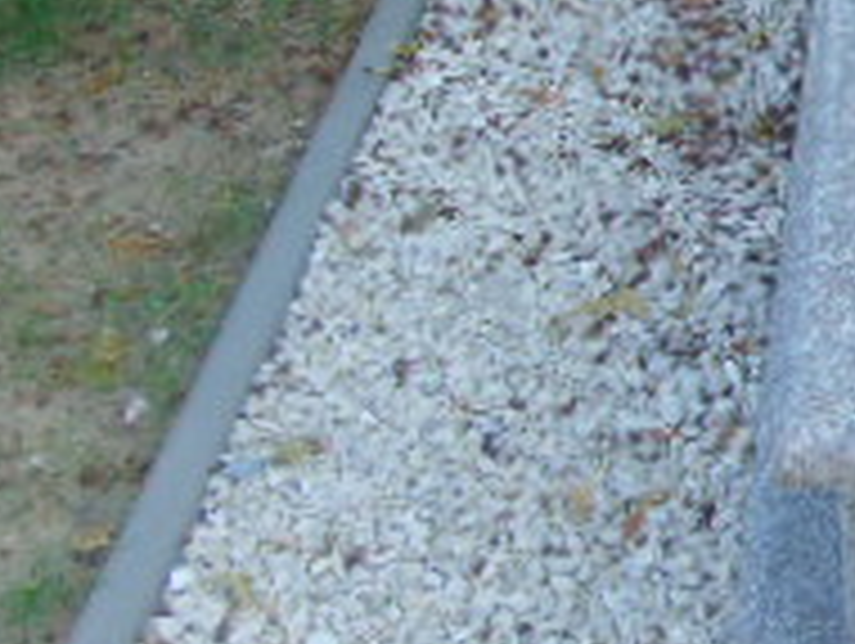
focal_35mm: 84
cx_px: 1188
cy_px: -77
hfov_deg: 20.7
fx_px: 2077
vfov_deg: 17.0
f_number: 3
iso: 80
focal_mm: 4.5
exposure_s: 1/250
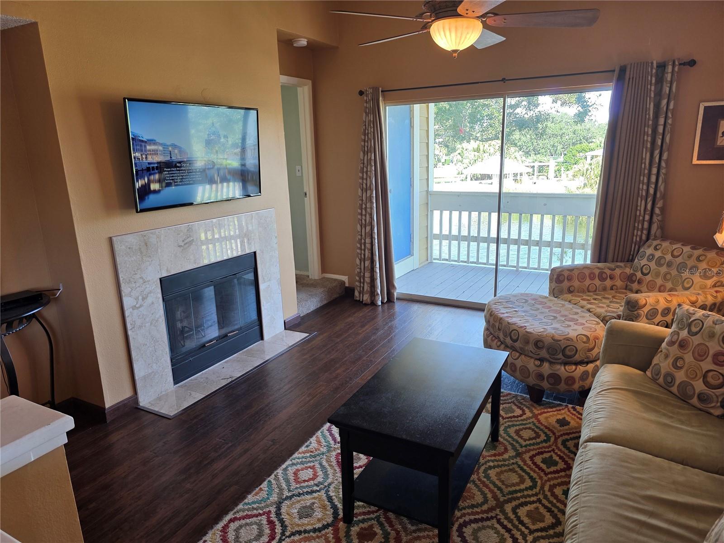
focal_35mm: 23
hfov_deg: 73.9
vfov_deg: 58.9
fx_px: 481
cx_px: 362
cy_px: 272
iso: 100
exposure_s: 1/120
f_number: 1.7
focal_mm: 6.3
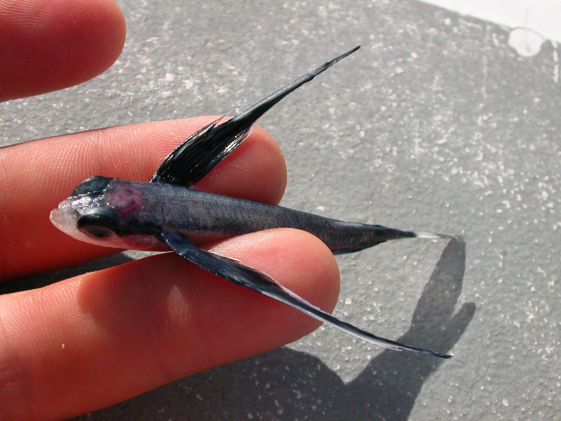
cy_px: 210
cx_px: 280
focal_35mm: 64
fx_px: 1037
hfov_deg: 30.3
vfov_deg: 22.9
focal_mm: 9.7
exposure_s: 1/1736
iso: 100
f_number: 3.5
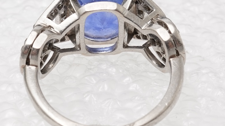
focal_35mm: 125
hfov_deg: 17.2
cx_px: 108
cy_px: 44
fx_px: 746
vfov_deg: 9.7
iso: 250
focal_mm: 30
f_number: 22
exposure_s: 1/125
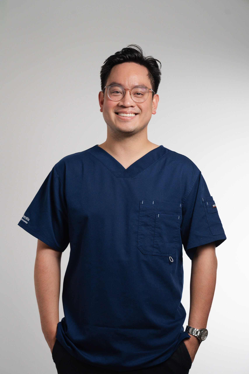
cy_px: 187
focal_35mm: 64
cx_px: 124
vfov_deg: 31.4
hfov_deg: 21.2
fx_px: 664
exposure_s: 1/200
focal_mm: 64
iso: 800
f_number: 5.6
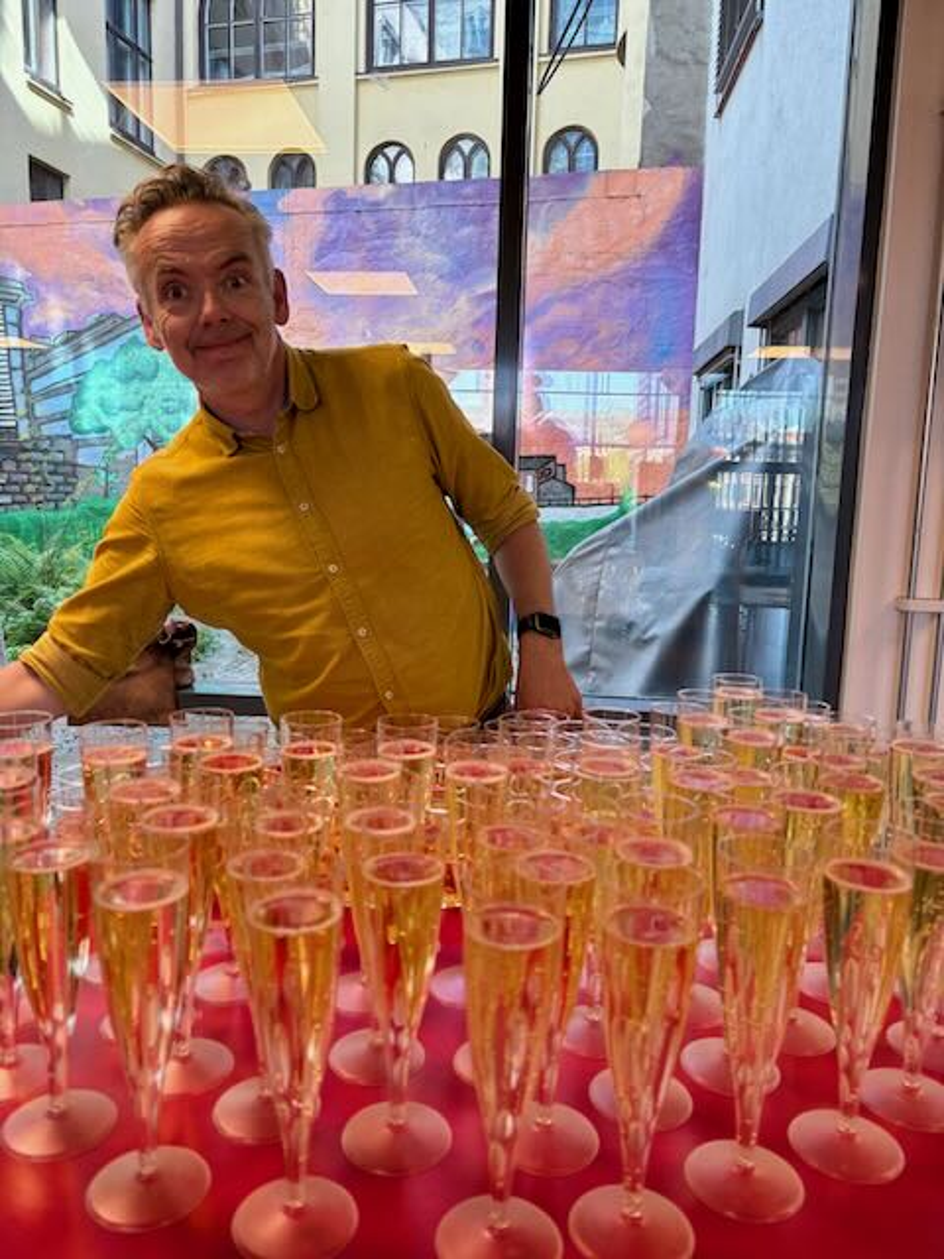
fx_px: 945
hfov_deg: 53.1
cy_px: 630
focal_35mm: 26
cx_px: 472
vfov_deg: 67.3
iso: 50
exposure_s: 1/100
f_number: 1.6
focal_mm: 5.96
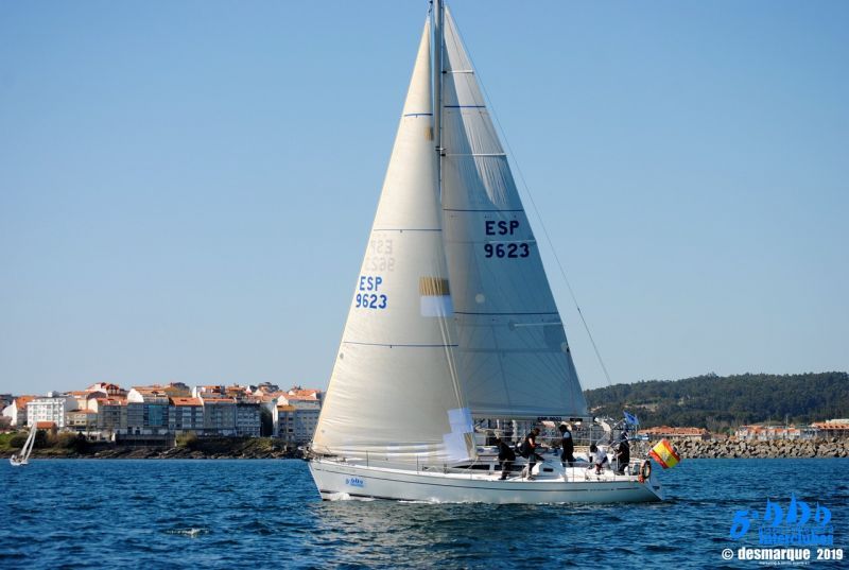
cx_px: 424
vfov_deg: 14.8
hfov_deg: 21.9
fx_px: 2198
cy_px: 285
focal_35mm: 93
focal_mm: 62
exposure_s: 1/500
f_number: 5.6
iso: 100
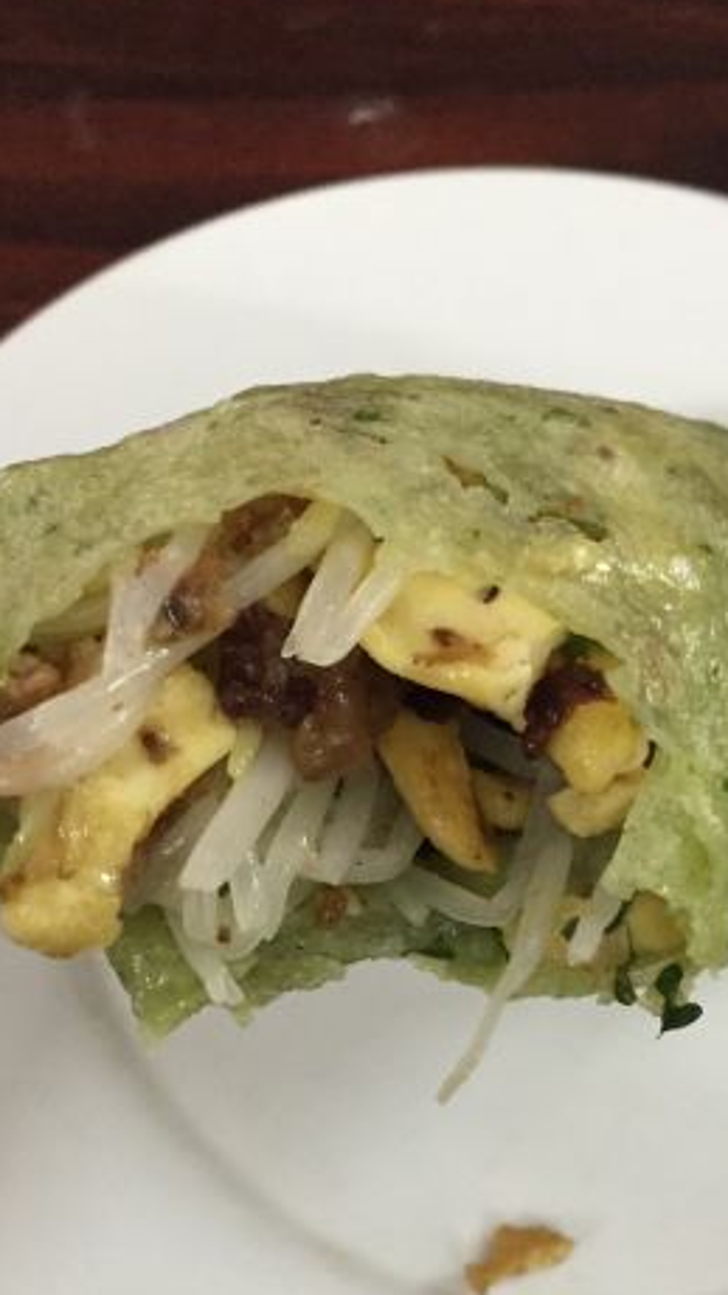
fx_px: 1649
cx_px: 367
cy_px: 899
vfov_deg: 42.1
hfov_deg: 24.9
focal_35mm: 48
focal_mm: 4.15
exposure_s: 1/25
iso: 250
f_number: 2.2
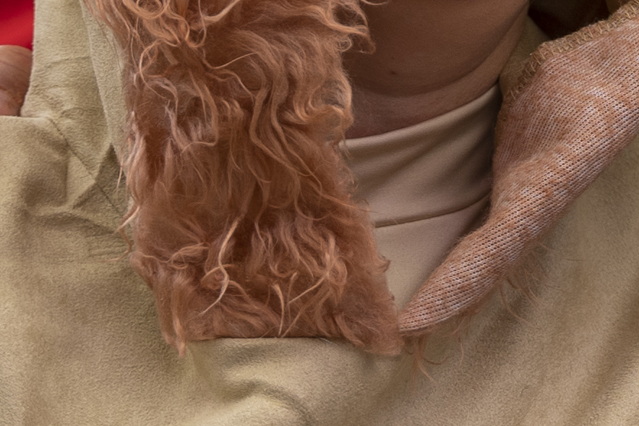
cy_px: -247
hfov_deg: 6.7
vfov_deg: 4.6
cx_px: 1314
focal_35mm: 298
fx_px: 5290
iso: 100
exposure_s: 1/100
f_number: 2.8
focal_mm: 43.9
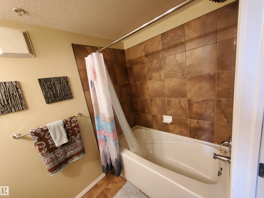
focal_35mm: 13
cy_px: 99
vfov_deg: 89.9
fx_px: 99
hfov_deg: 106.2
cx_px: 132
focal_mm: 1.8
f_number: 2.2
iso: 500
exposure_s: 1/40
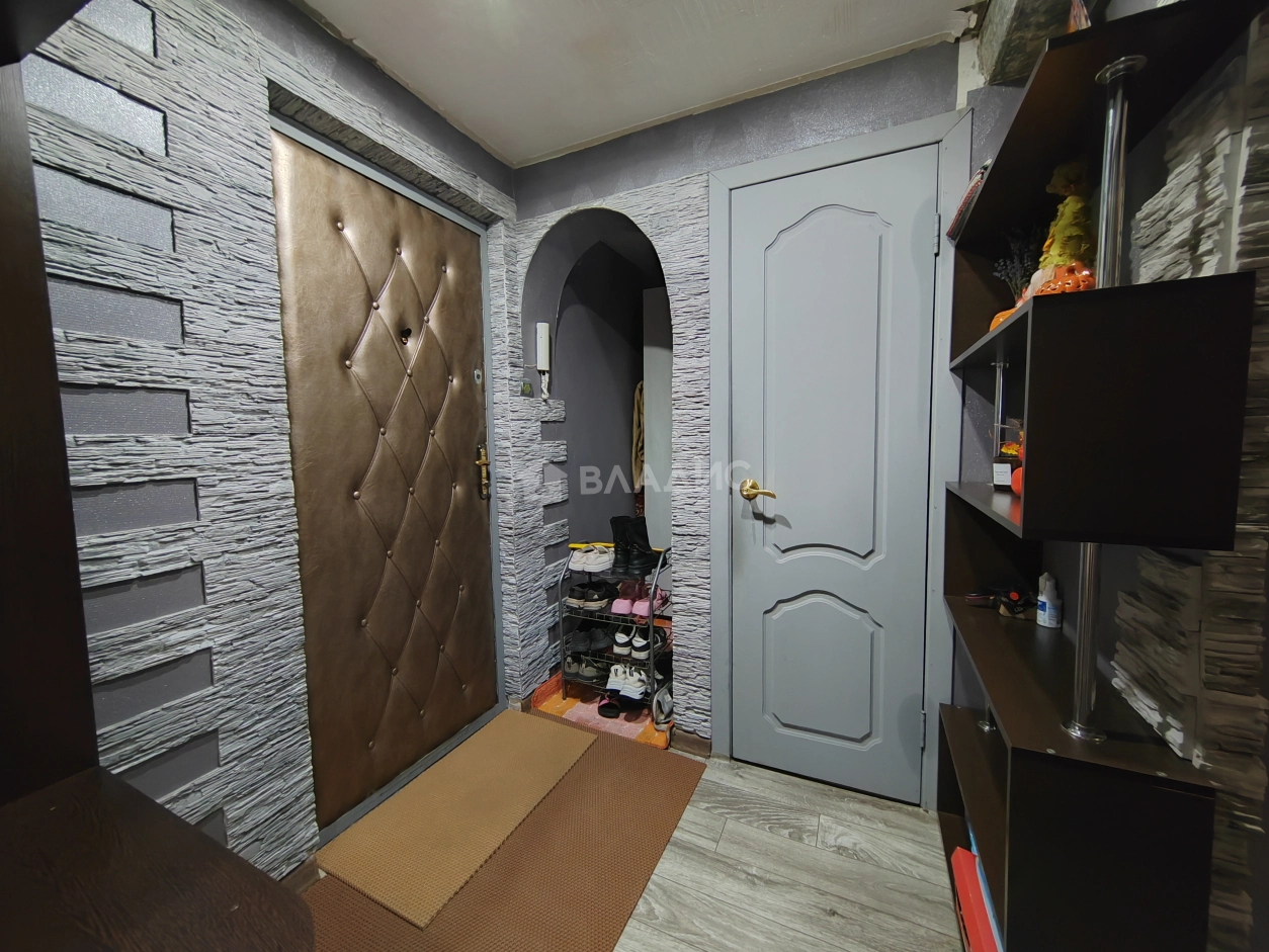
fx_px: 477
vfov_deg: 89.9
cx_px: 634
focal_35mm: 13
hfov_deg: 106.2
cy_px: 476
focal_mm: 2.16
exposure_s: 1/25
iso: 1600
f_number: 2.2
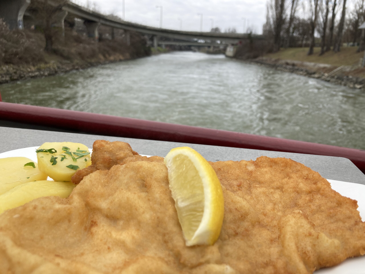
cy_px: 137
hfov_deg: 63.4
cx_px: 182
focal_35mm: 28
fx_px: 295
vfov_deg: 49.7
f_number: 1.8
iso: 20
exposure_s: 1/564
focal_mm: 3.99
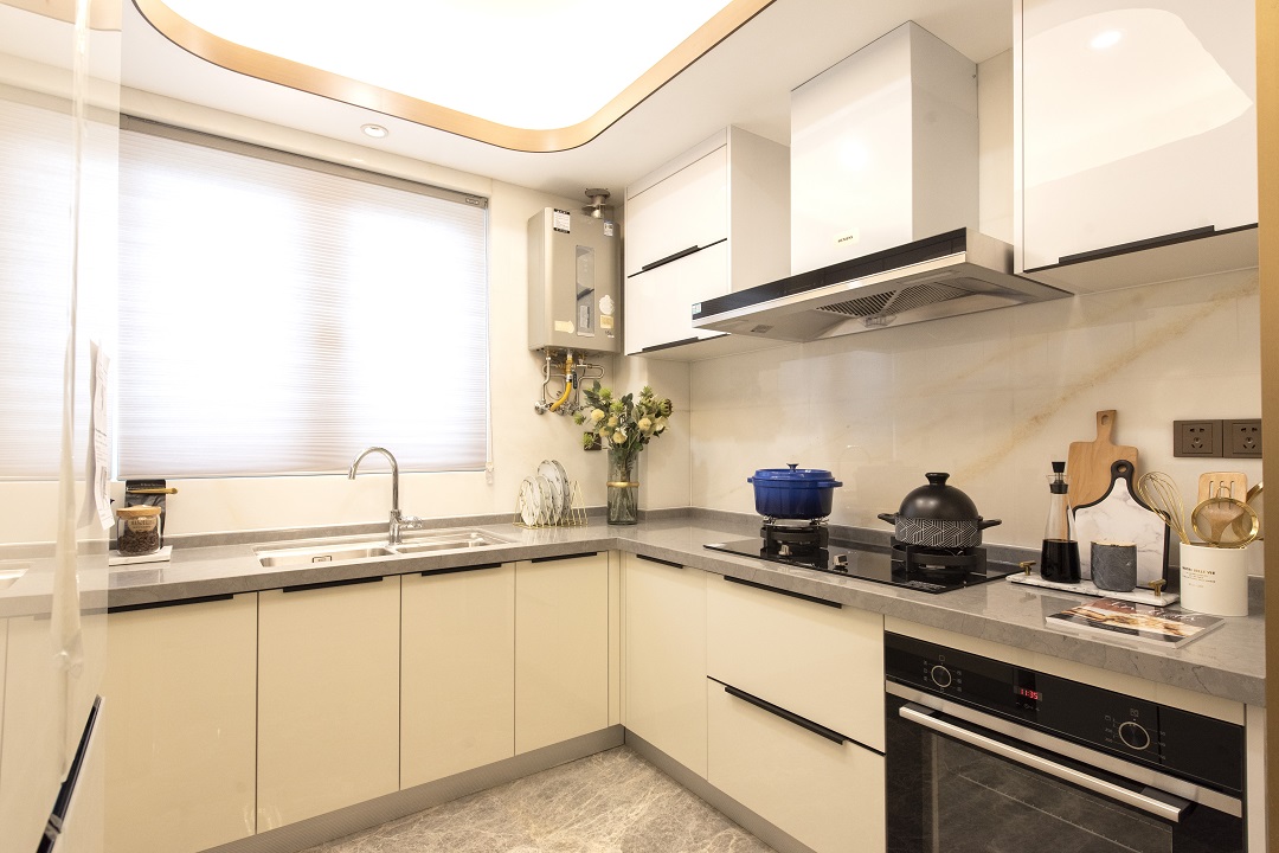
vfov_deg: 64.6
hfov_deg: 86.9
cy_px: 426
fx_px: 675
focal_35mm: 19
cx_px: 640
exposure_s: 1/80
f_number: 8
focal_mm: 19
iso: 1000
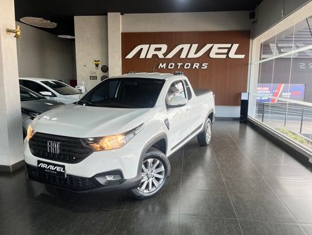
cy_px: 118
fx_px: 235
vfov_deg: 53.2
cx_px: 156
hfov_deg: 67.2
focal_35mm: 26
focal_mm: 5.1
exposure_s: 1/122
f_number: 1.6
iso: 40
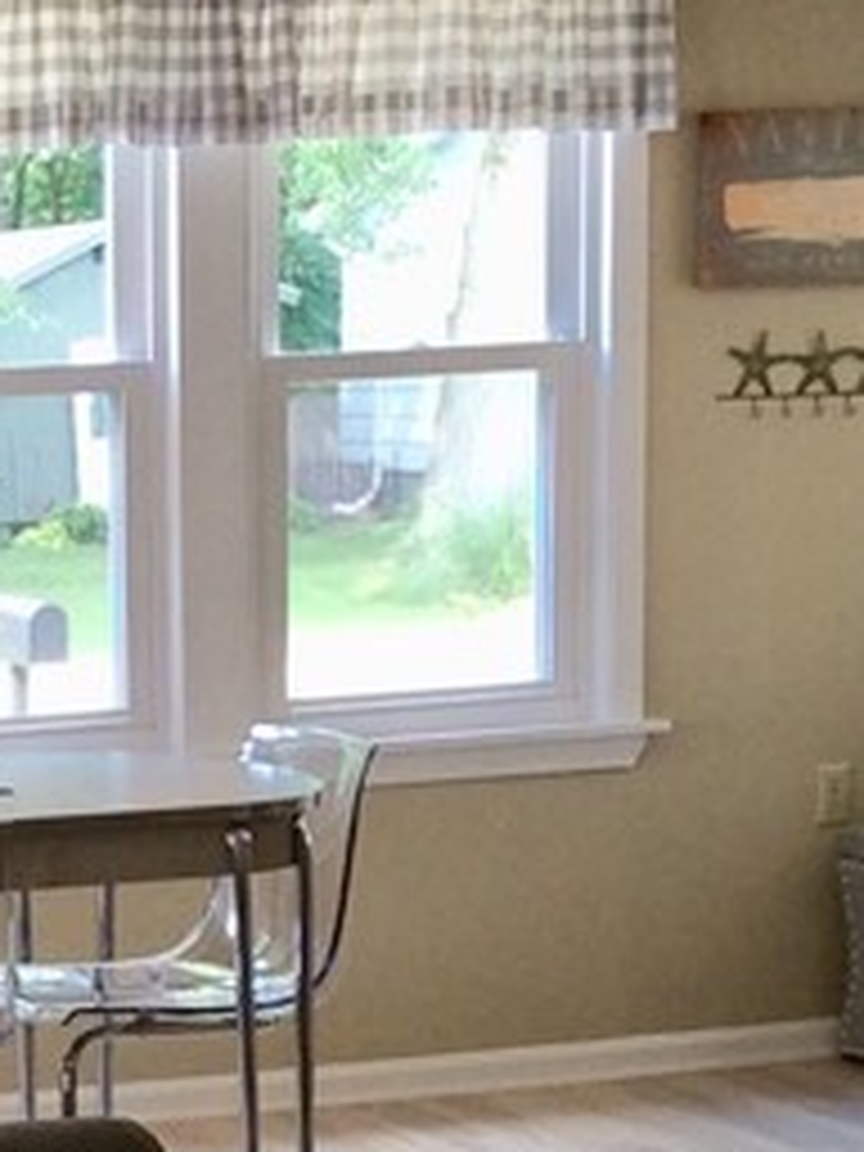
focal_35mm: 128
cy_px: 1112
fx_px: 4260
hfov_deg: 11.2
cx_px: -378
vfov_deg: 15.2
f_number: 2.4
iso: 32
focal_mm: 3.3
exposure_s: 1/24
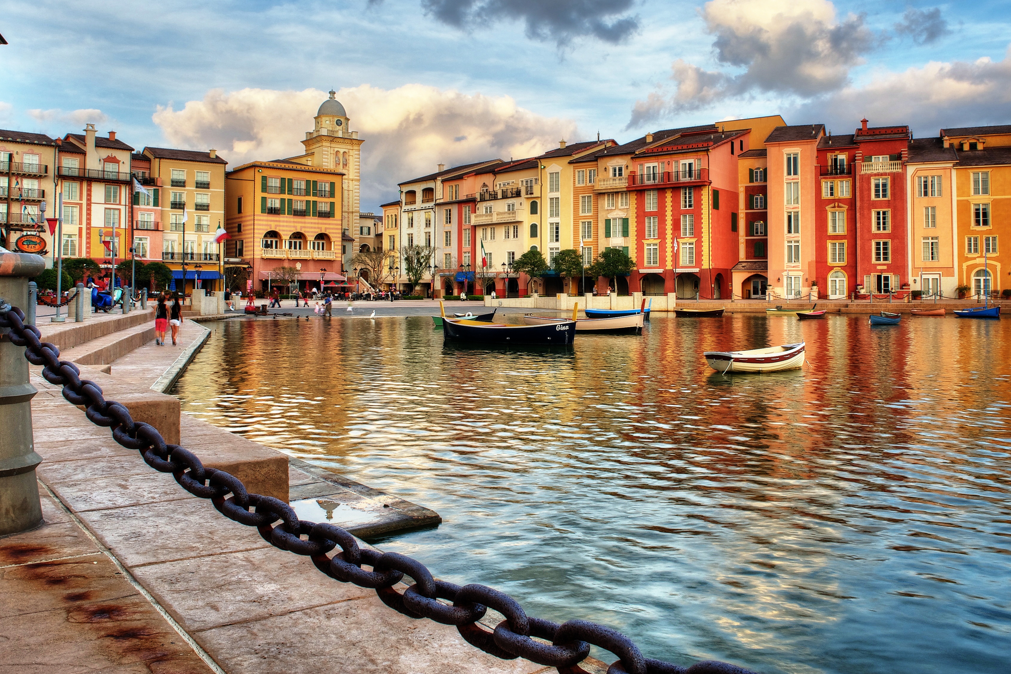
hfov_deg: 61.8
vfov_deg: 43.4
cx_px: 548
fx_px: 842
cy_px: 267
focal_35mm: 30
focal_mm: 24
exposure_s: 1/2
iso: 200
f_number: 22
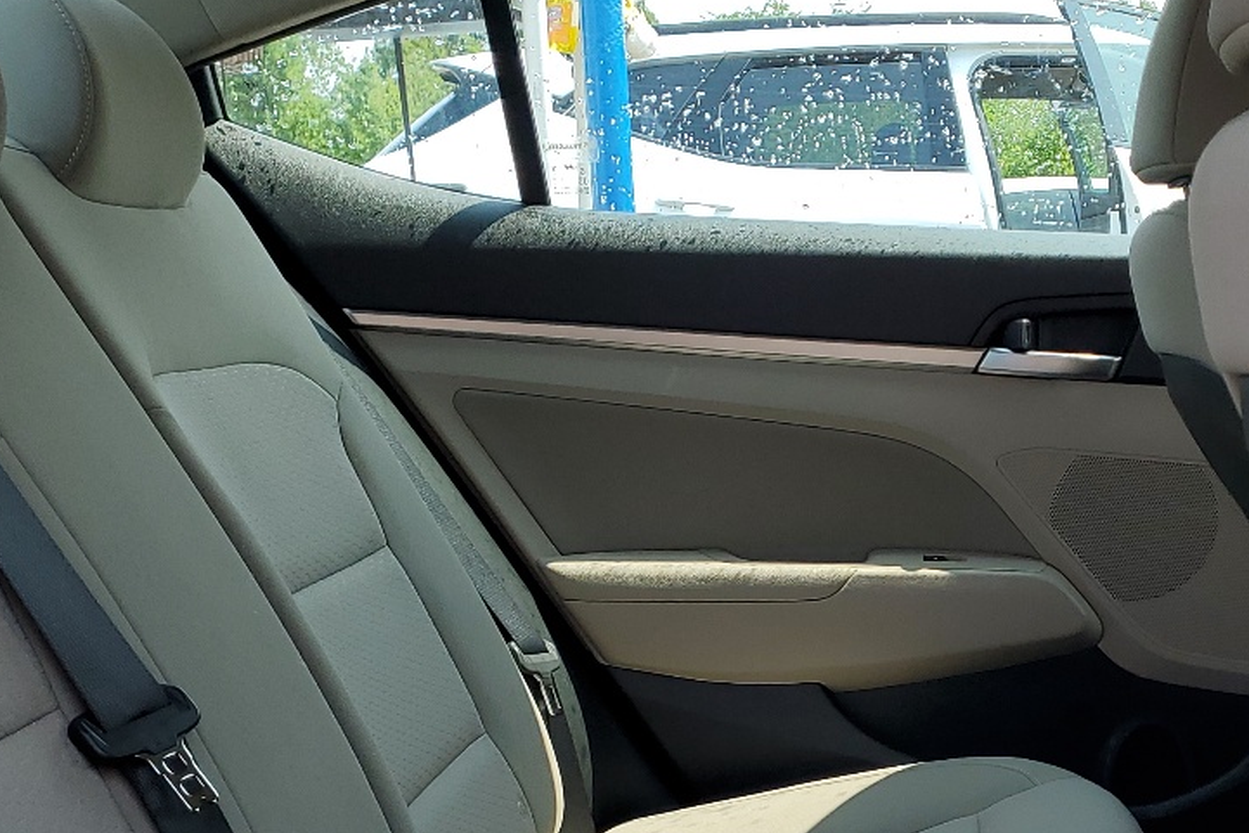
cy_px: 655
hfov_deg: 32.8
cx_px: 918
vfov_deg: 22.4
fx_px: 2082
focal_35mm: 60
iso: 50
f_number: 1.5
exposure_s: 1/833
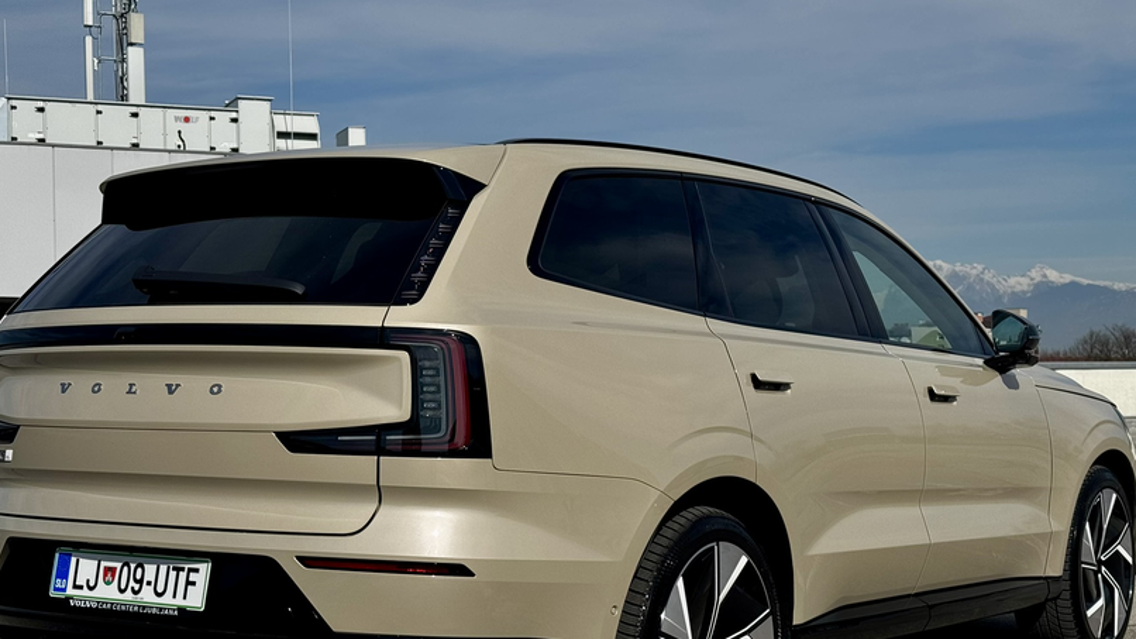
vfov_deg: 19.7
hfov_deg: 34.4
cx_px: 548
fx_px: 1837
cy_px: 421
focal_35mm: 61
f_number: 1.78
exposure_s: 1/7937
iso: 64
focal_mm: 6.76
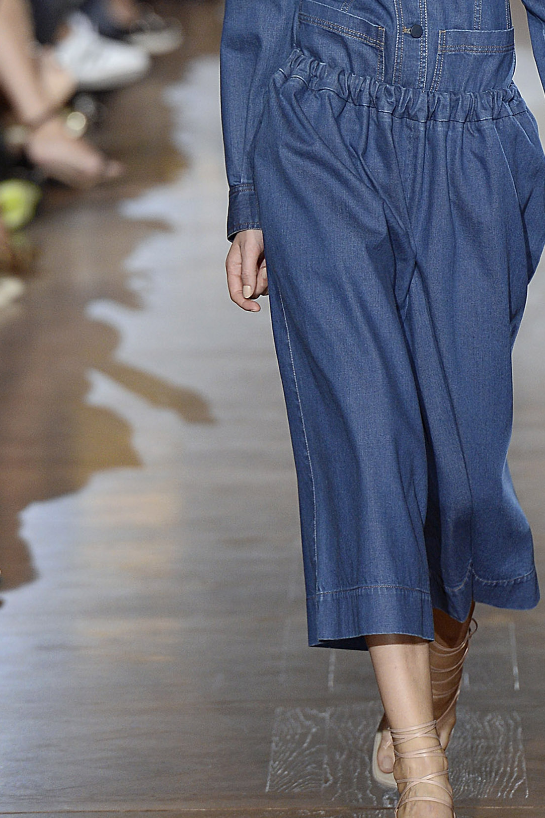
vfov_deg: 5.7
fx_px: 8274
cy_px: 204
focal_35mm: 364
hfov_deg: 3.8
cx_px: 415
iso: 1250
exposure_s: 1/640
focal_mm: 200
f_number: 4.5
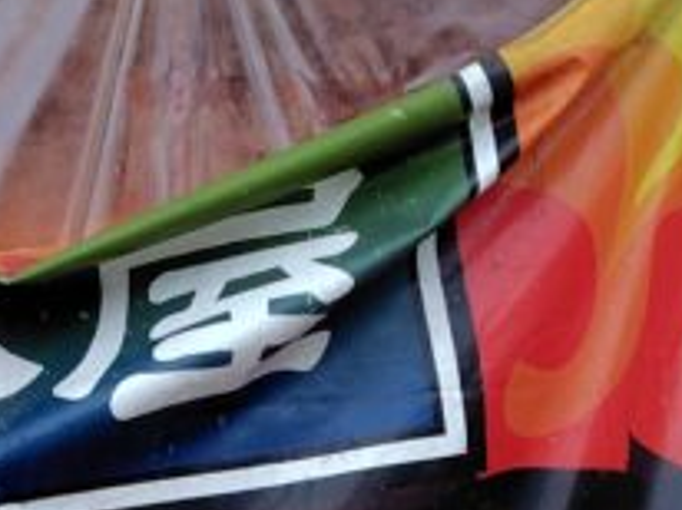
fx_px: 2814
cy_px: 914
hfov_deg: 13.7
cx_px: 89
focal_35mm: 143
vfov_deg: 9.8
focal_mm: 5.6
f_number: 1.9
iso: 298
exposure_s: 1/120
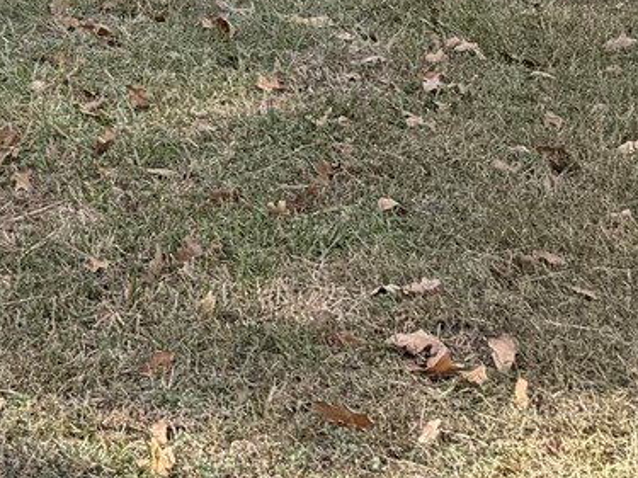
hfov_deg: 14.3
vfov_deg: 9.9
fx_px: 2414
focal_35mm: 131
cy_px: -677
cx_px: -248
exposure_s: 1/1361
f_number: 1.78
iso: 100
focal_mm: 6.76
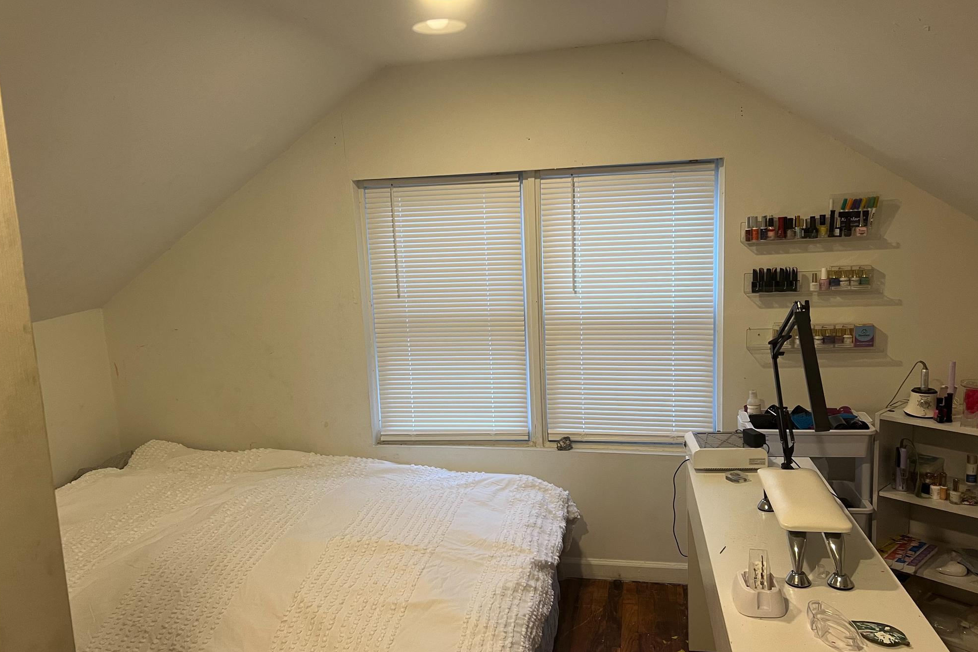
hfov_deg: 65.5
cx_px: 476
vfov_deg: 46.4
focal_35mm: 28
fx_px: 761
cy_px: 340
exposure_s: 1/60
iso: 160
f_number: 1.5
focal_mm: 5.7
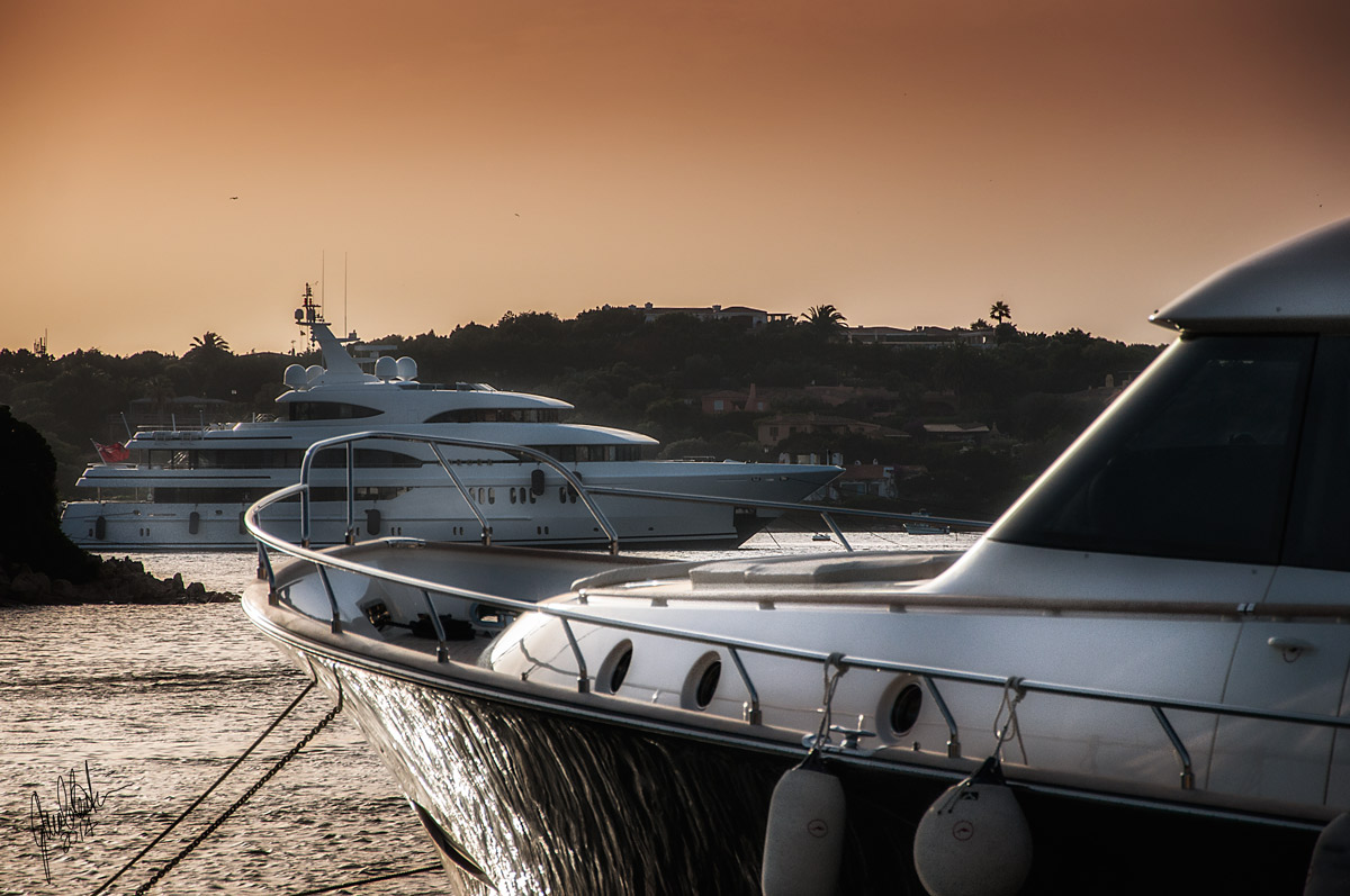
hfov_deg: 13.1
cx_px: 675
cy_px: 448
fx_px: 5899
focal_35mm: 158
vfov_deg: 8.7
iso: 400
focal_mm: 105
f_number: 5.6
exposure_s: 1/4000
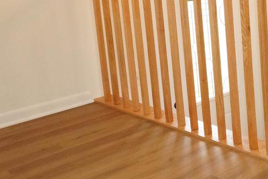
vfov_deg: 21.5
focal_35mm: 62
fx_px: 462
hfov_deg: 27.4
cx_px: 343
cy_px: 24
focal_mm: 16
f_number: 10
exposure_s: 1/160
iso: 6400
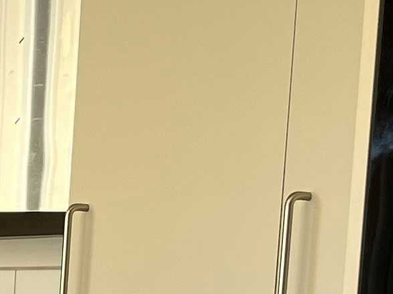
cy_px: 619
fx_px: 2031
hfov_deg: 10.8
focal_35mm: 179
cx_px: -97
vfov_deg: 7.9
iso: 50
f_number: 1.6
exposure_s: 1/122
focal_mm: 5.1
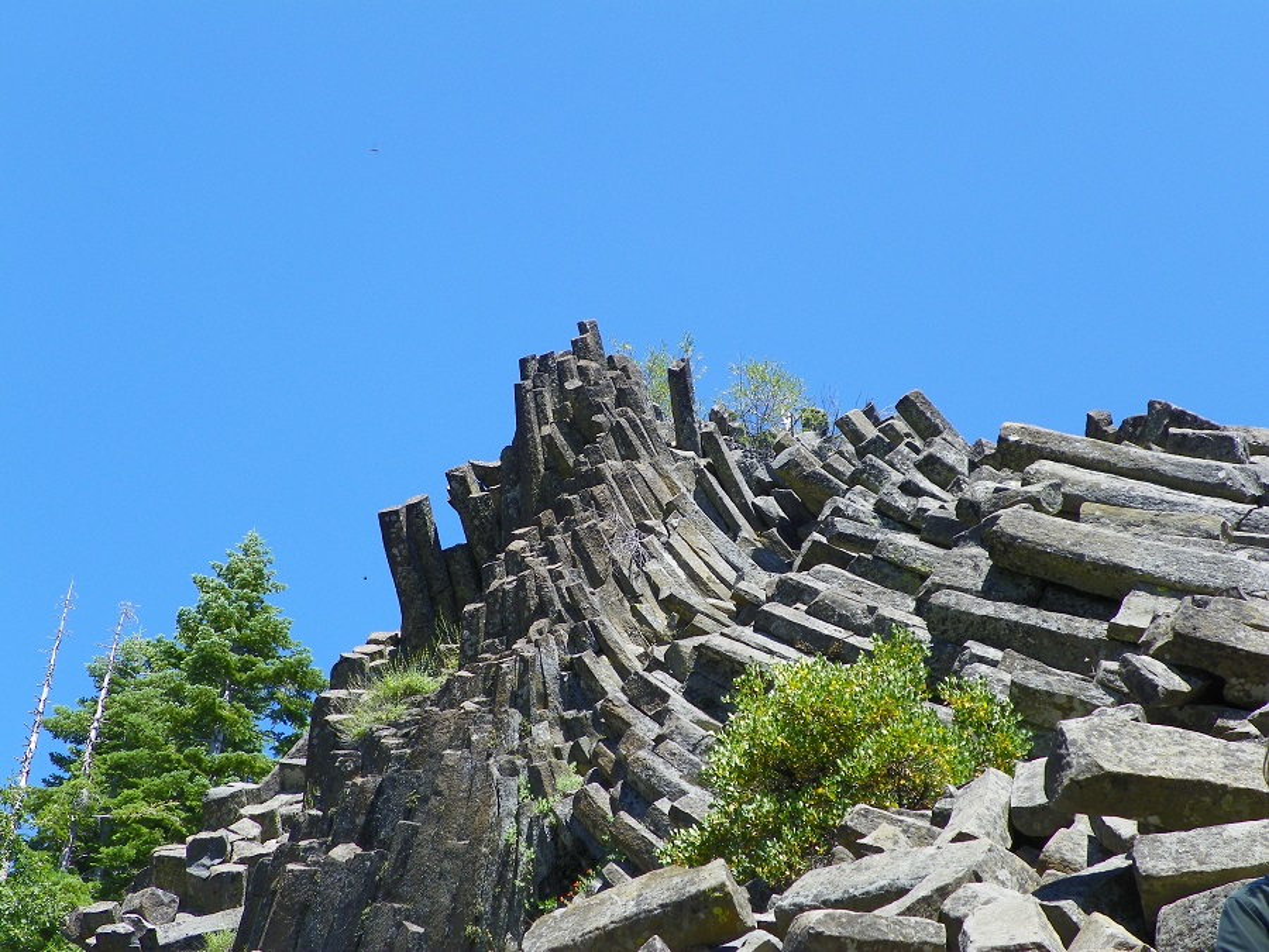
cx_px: 634
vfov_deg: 22.3
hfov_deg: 29.4
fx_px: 2420
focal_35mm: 66
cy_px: 476
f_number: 4
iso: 64
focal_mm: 11.8
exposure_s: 1/320
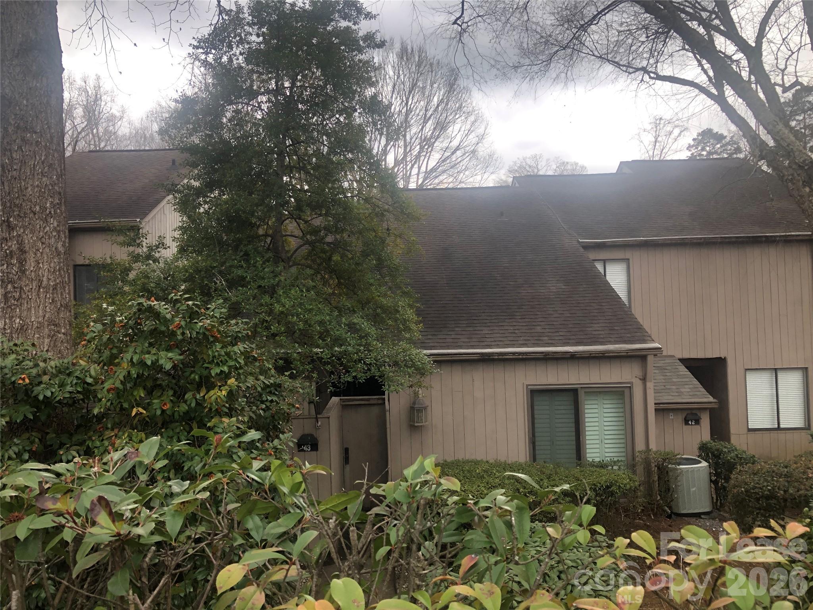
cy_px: 305
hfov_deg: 63.4
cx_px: 406
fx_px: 658
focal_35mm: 28
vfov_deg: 49.7
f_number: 1.8
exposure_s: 1/120
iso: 25
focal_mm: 3.99
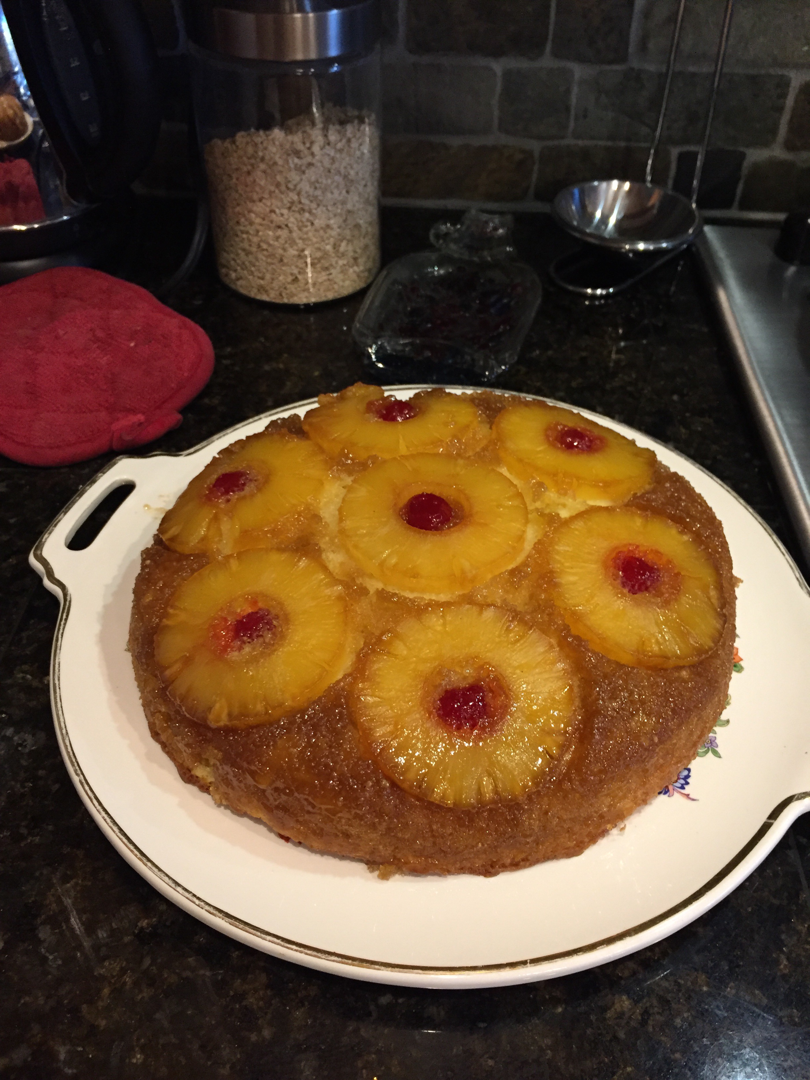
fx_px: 905
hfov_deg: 48.2
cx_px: 405
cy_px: 540
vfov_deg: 61.7
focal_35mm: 29
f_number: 2.2
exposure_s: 1/30
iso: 160
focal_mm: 4.15
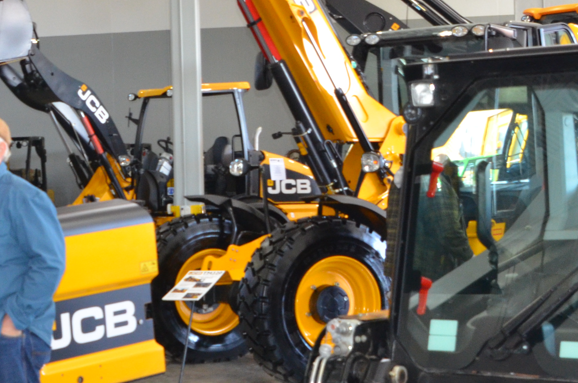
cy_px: 205
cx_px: -48
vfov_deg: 14.6
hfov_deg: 20.9
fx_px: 1490
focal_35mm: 93
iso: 1250
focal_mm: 24
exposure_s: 1/60
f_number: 5.6
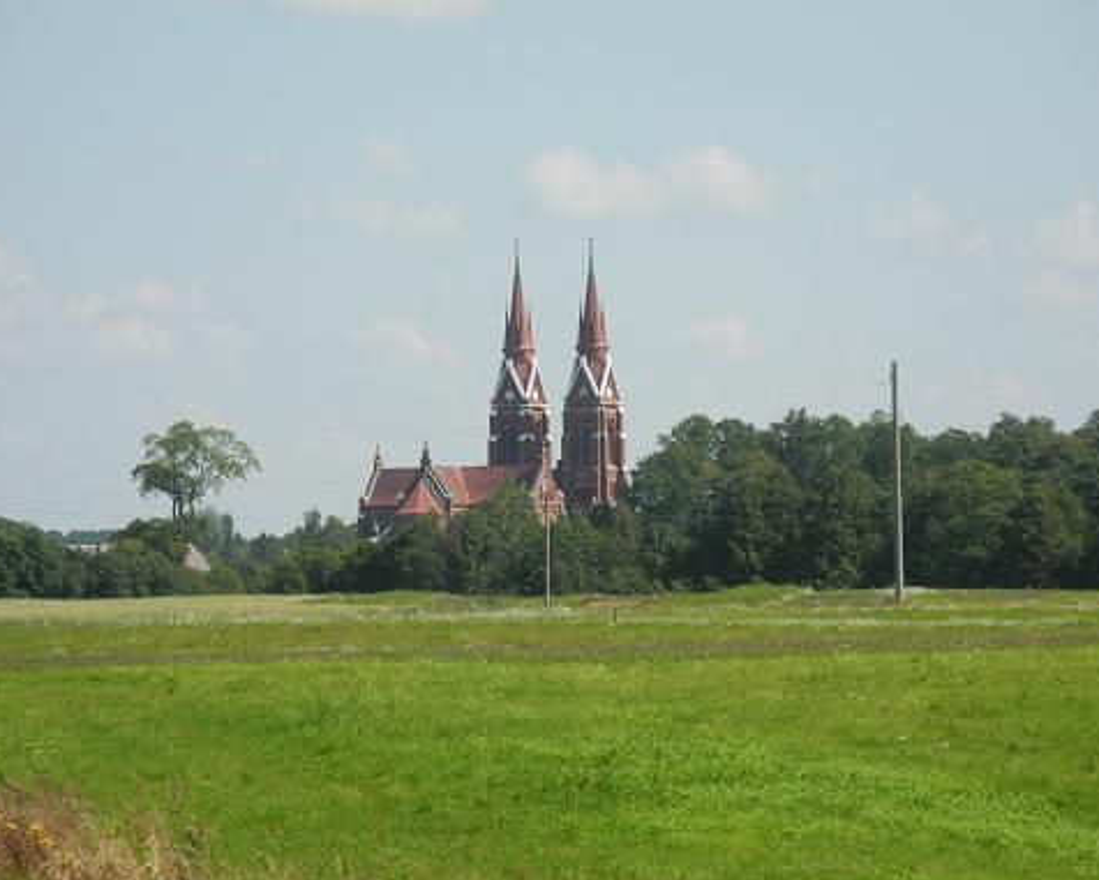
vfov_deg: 7.4
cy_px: 441
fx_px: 6832
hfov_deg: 9.2
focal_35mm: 210
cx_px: 543
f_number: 5.6
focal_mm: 42.6
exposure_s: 1/500
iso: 100
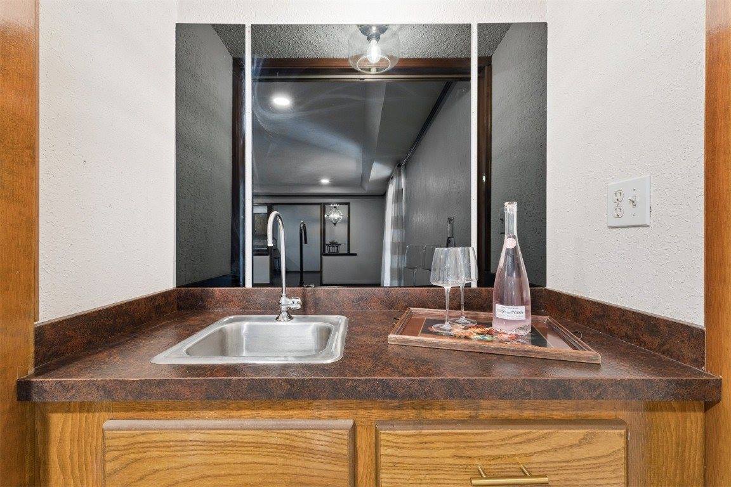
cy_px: 244
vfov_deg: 77.3
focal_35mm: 15
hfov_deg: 100.4
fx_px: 305
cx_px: 366
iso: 125
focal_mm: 10
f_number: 8
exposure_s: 1/2.5
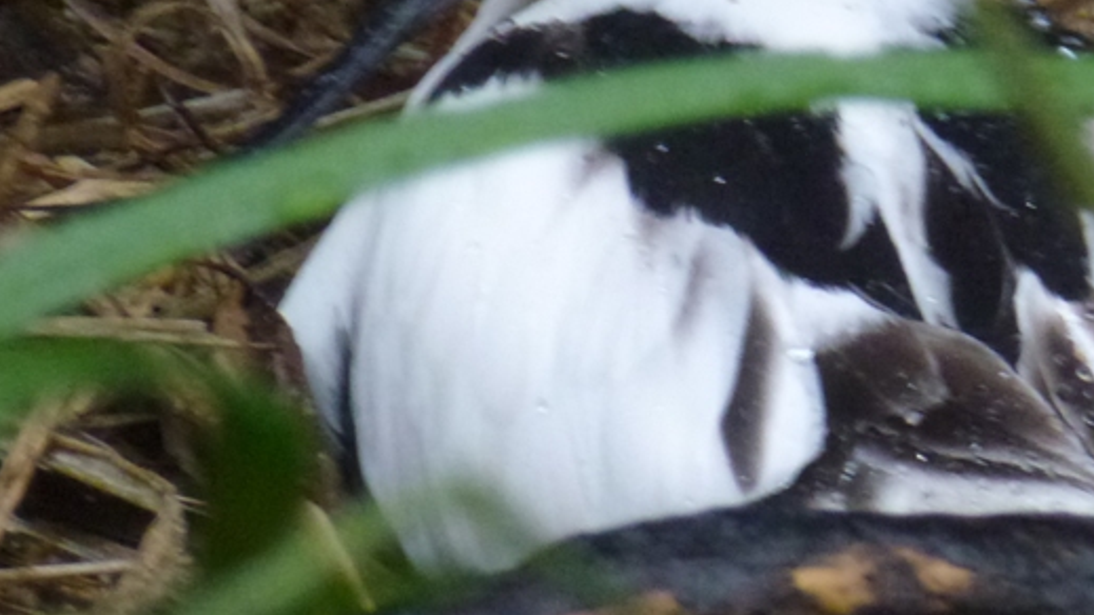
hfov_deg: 2.0
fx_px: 31447
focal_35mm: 1084
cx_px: 771
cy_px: 261
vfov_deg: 1.1
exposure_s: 1/80
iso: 400
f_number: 5.9
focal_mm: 68.8
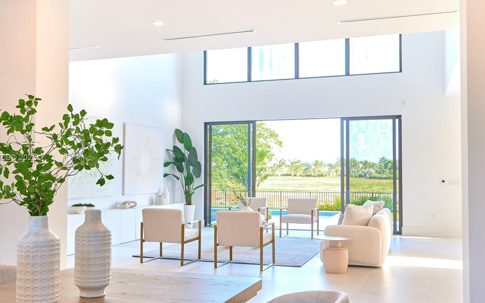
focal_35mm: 41
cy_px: 158
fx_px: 542
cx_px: 214
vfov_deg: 31.2
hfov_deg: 48.1
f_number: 9
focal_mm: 22
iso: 160
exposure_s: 1/26
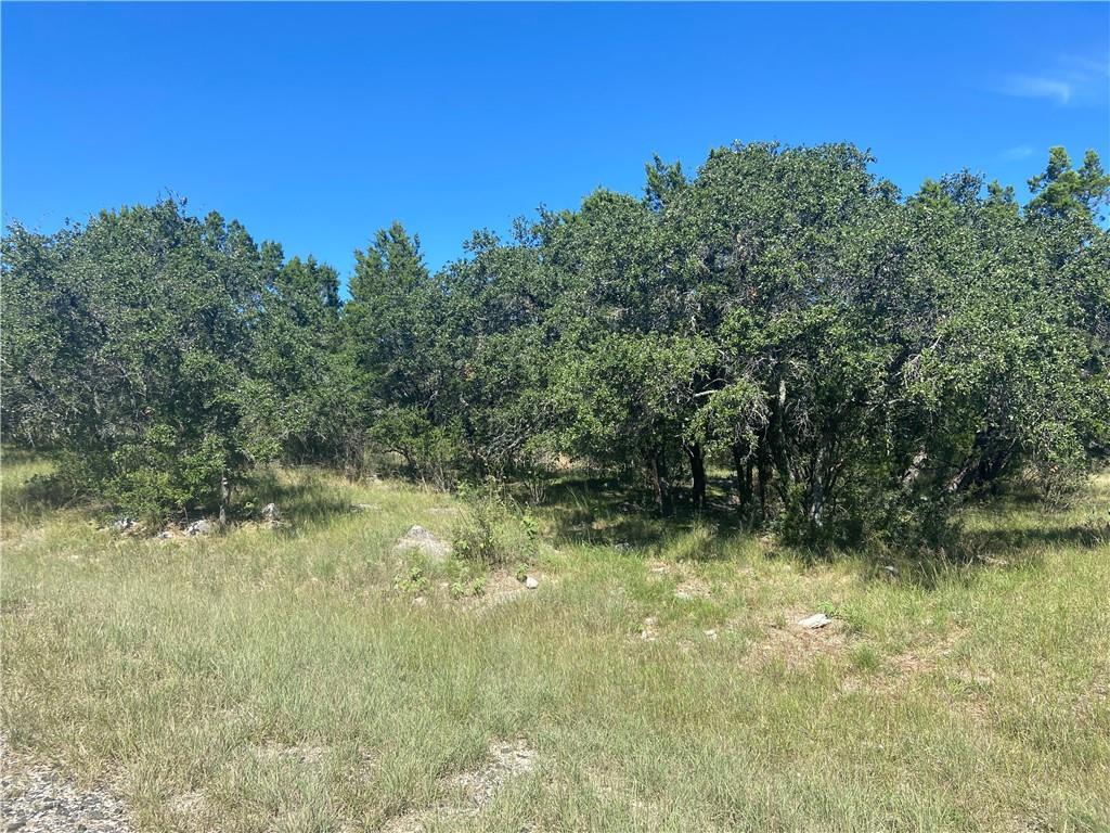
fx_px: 834
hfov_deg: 67.3
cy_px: 416
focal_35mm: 26
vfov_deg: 53.1
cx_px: 555
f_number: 1.8
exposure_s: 1/1543
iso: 32
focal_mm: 4.25
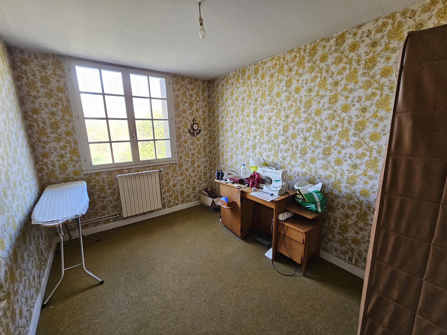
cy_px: 168
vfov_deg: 89.9
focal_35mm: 13
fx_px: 168
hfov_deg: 106.2
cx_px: 224
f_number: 2.2
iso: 160
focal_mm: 2.2
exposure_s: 1/60
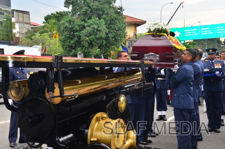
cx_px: 112
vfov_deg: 26.3
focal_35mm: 51
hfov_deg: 39.0
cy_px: 74
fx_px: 318
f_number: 7.1
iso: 250
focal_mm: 34
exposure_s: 1/160
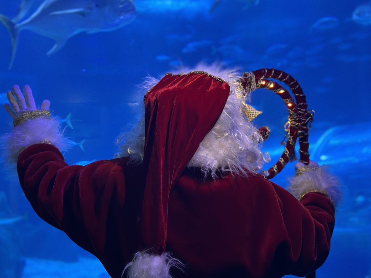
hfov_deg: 39.7
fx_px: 514
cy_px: 139
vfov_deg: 30.3
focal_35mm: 48
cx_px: 186
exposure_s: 1/30
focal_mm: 6.86
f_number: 1.78
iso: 640
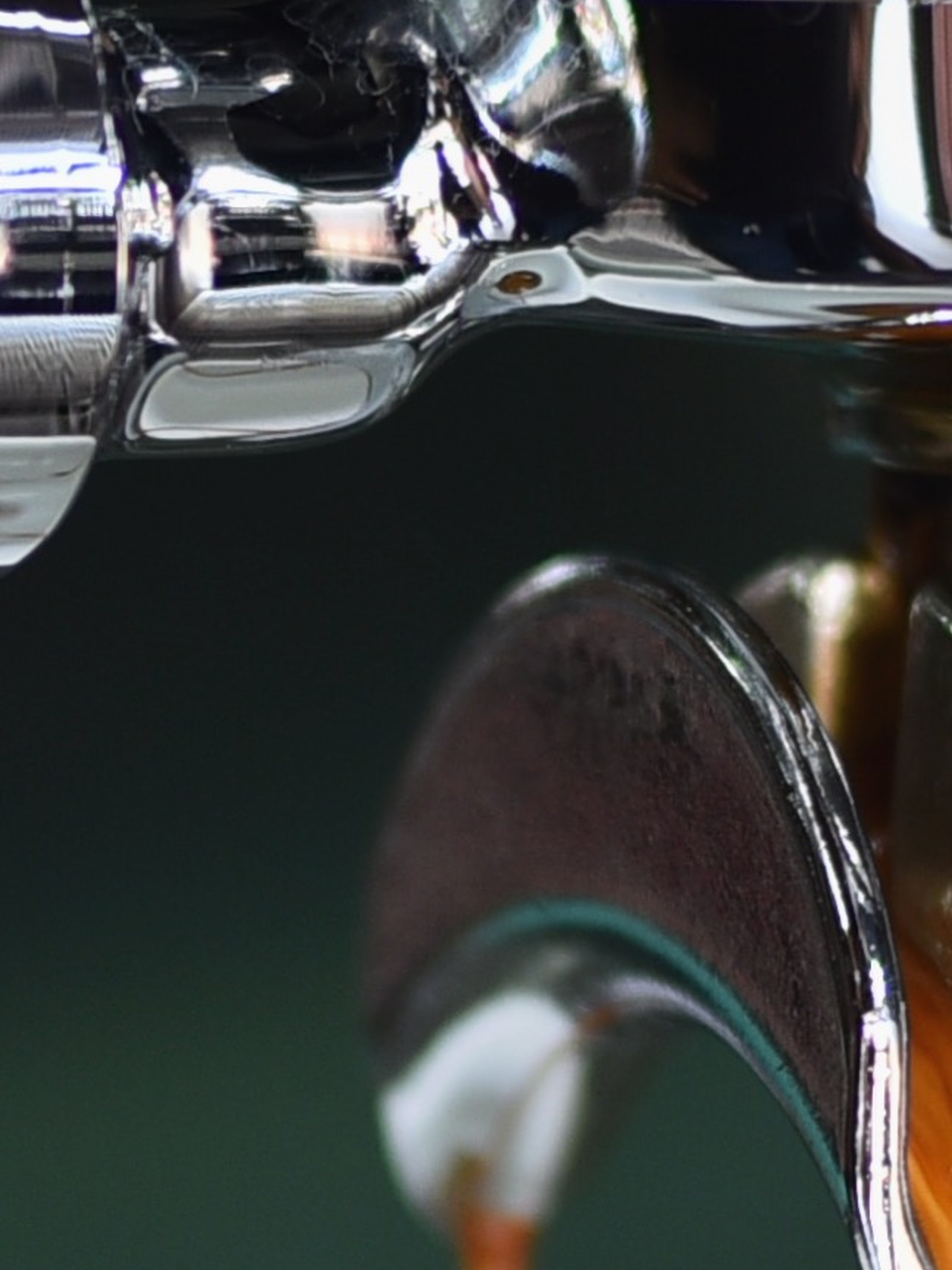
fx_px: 12174
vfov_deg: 6.0
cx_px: -58
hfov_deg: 4.5
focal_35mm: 332
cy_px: 1181
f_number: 2.8
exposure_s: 1/160
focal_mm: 50
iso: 250
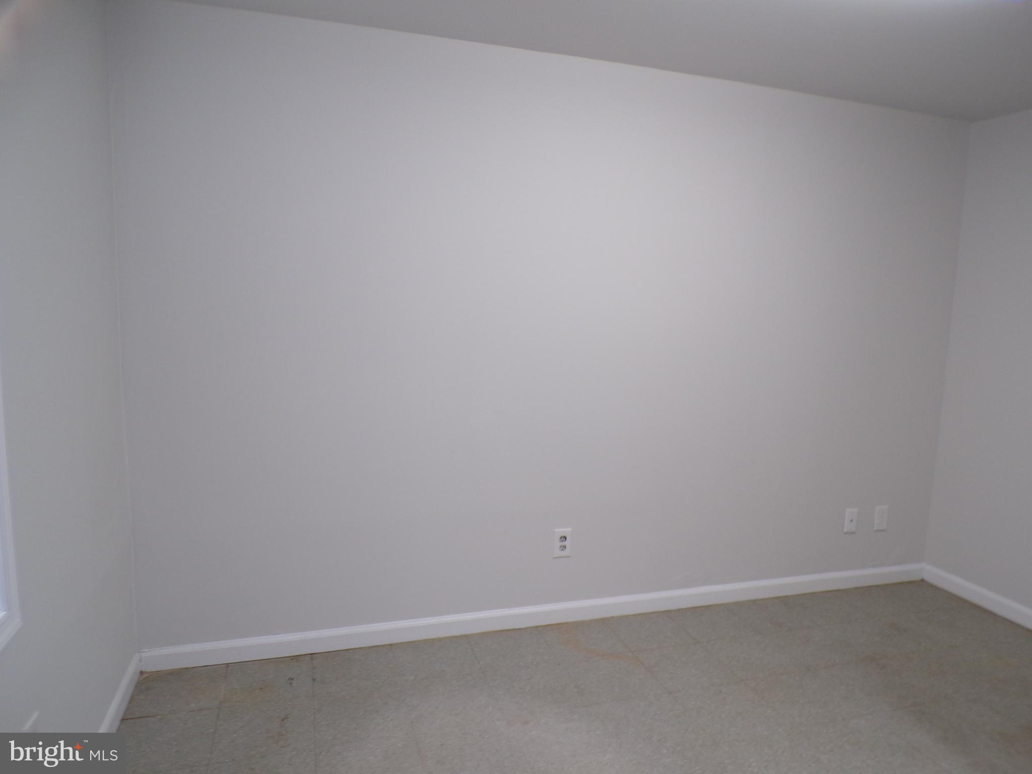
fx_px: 716
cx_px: 516
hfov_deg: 71.6
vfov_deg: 56.8
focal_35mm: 24
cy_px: 387
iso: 200
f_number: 3
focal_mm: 4.3
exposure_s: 1/17
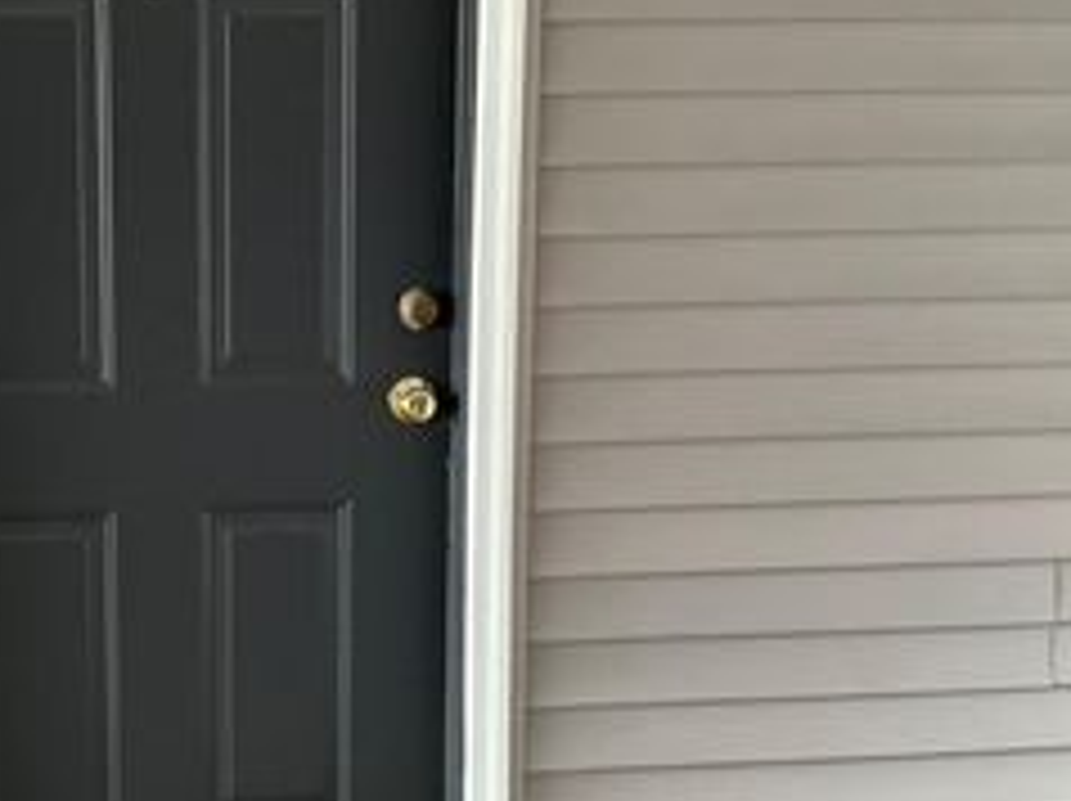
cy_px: 385
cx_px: 225
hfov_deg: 31.0
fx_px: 1885
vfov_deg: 24.0
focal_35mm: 61
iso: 64
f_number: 1.8
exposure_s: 1/77
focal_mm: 3
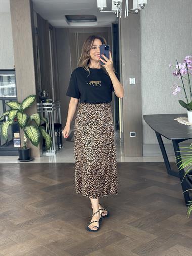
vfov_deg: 39.6
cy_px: 128
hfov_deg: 30.3
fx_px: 355
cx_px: 96
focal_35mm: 48
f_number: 1.78
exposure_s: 1/121
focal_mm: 6.86
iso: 125
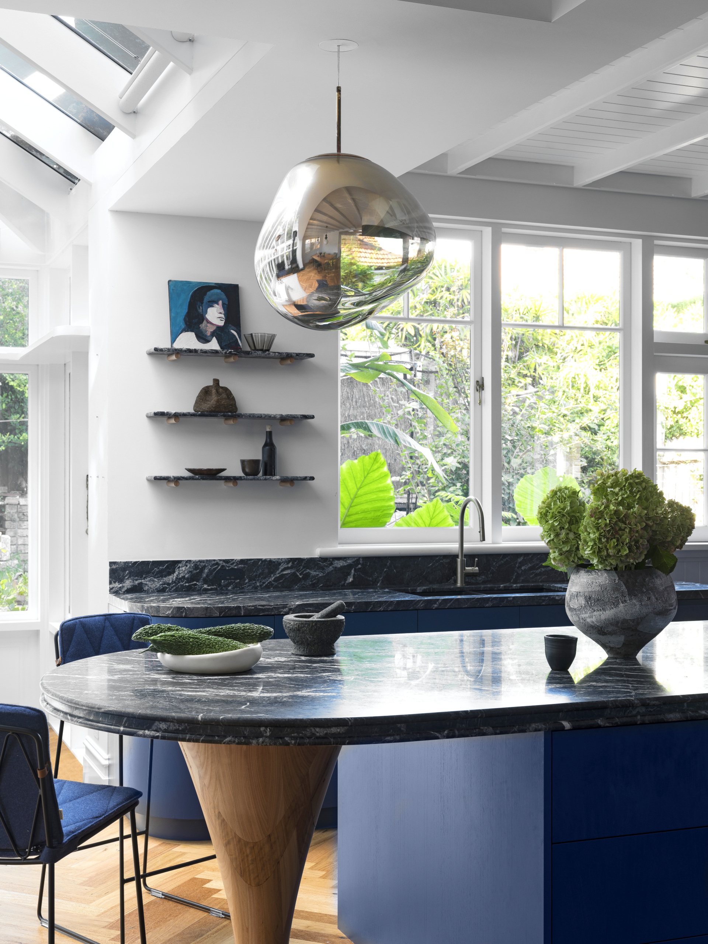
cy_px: 472
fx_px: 1282
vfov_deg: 40.4
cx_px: 354
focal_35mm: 47
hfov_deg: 30.9
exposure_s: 5.3
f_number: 14
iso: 100
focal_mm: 59.6
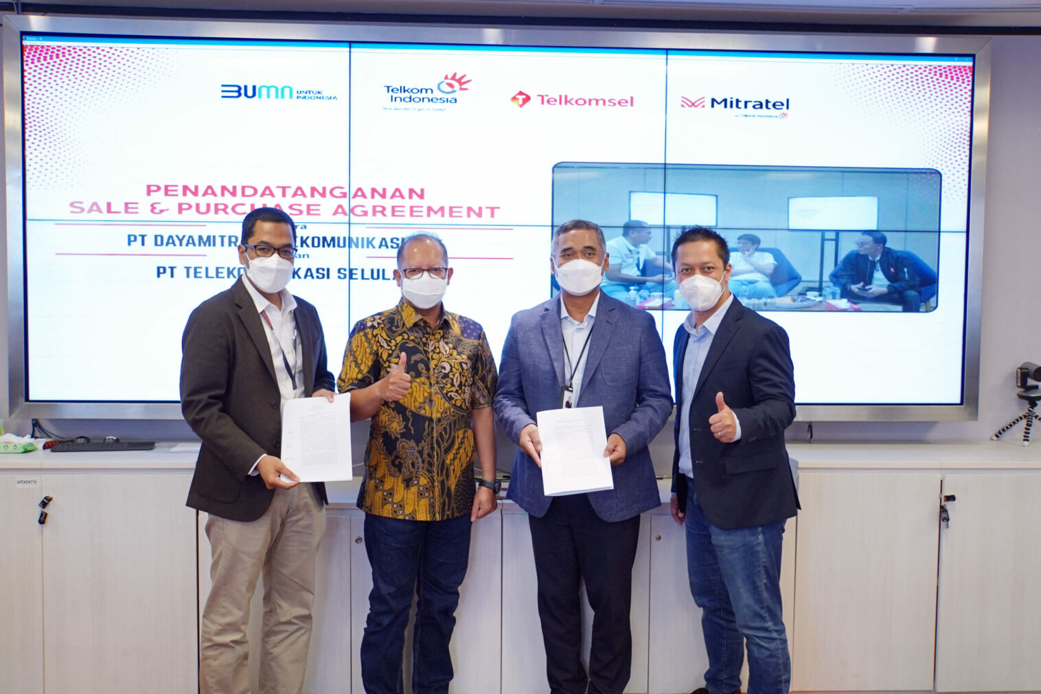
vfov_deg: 35.0
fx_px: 1099
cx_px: 505
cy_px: 361
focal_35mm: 38
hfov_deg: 50.7
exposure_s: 1/200
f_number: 4
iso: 1000
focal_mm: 24
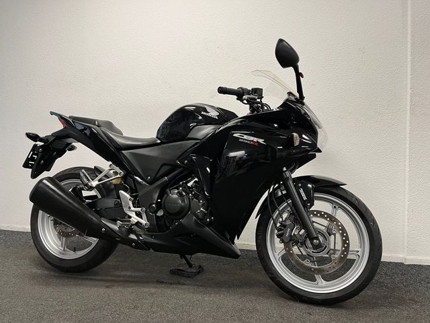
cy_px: 162
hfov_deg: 67.3
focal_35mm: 26
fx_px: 323
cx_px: 215
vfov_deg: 53.1
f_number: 1.6
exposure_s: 1/50
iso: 80
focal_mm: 5.1
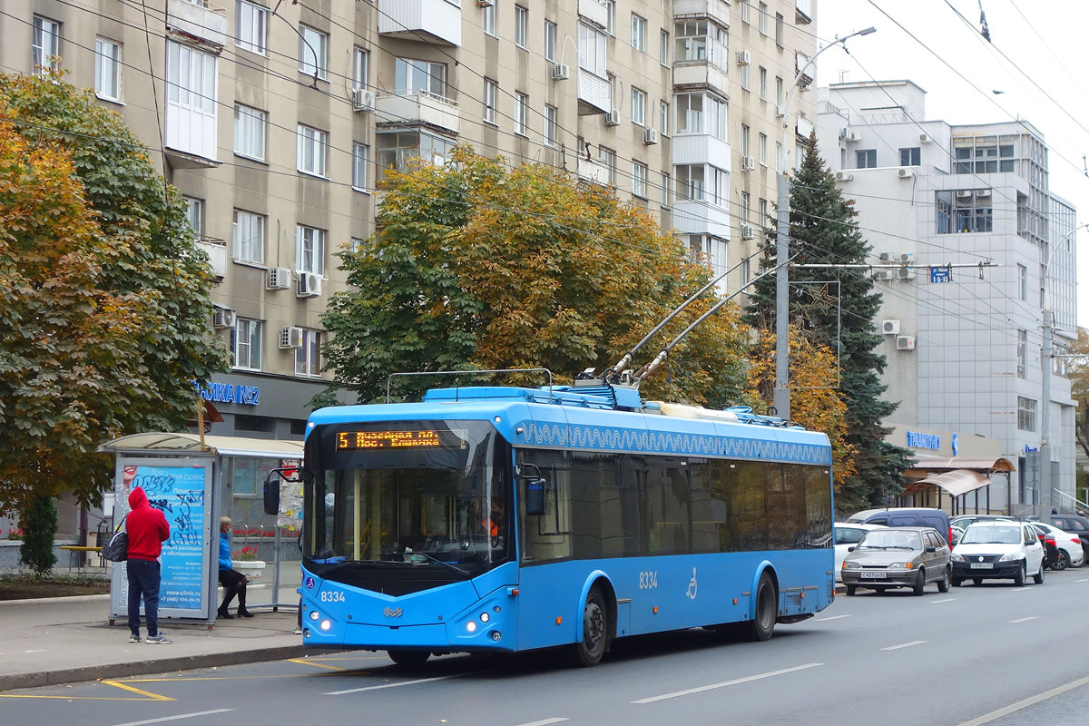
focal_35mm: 61
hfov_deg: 32.9
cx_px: 544
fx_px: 1845
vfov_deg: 22.3
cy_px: 363
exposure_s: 1/500
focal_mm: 22.49
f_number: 3.5
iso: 400
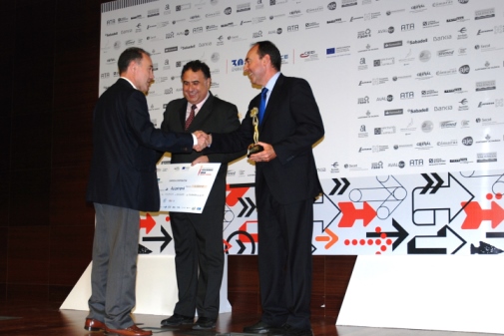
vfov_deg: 30.9
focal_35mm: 44
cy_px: 168
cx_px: 252
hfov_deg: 44.9
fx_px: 609
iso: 200
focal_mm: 29
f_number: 4
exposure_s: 1/60
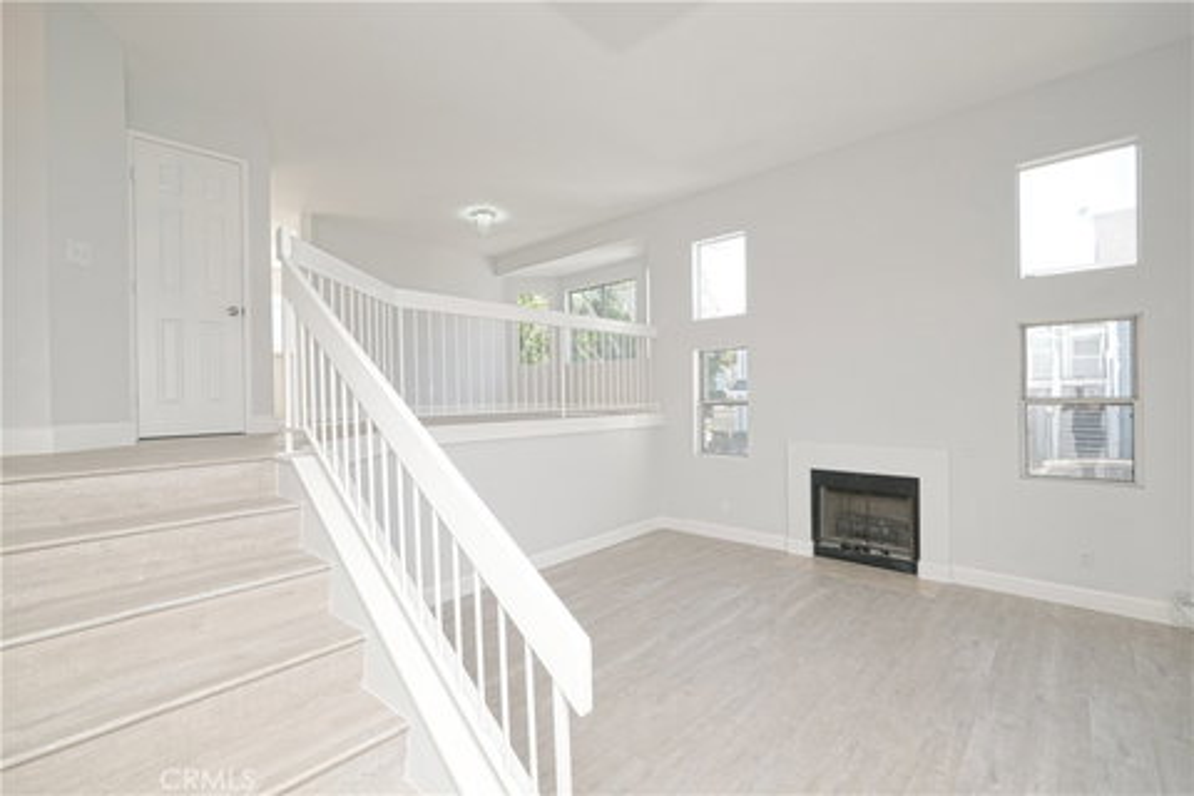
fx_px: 497
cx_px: 597
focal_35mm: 15
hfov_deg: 100.4
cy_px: 398
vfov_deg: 77.3
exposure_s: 1/85
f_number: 5
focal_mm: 10
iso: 200
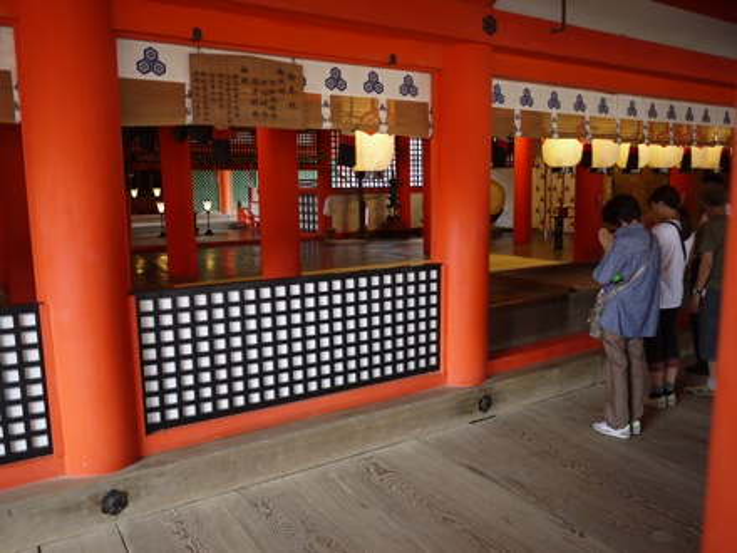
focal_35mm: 28
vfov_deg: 49.7
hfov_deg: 63.4
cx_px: 368
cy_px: 276
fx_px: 596
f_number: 2.5
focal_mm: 14
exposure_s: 1/60
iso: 160
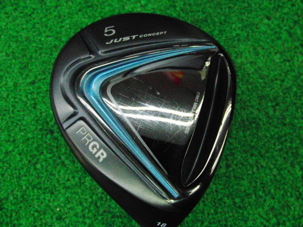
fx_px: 324
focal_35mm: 37
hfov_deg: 50.1
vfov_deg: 38.7
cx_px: 152
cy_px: 114
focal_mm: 6.42
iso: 3200
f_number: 3.6
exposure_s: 1/320
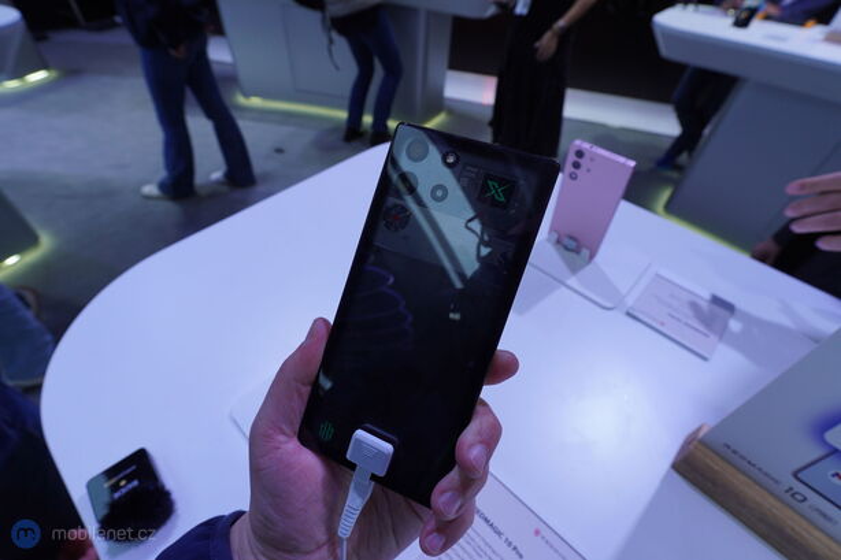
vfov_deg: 72.0
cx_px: 420
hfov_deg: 95.0
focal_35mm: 16
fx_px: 385
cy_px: 280
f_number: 5
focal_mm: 11
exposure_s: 1/160
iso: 200
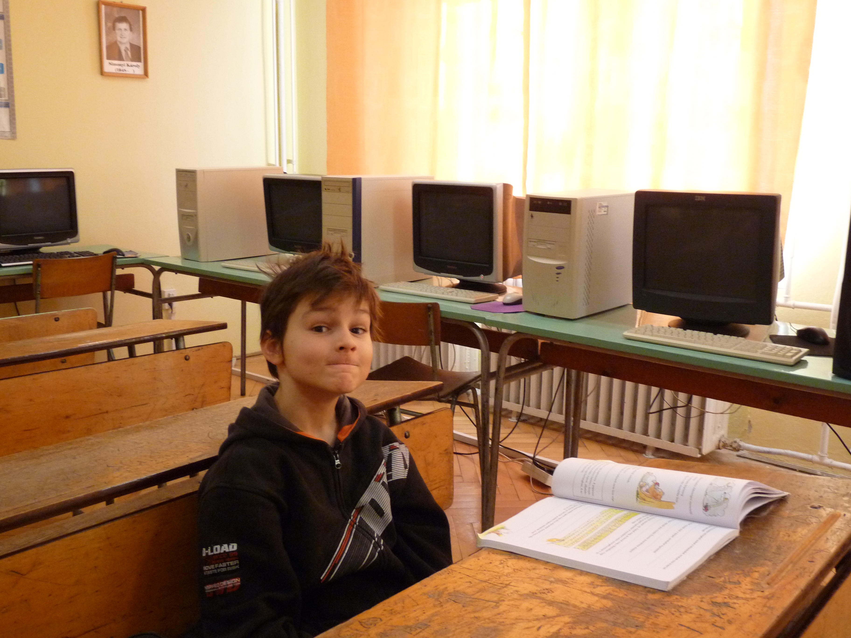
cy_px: 319
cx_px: 426
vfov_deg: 41.8
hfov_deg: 54.0
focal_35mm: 34
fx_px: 836
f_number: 3
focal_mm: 6
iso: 400
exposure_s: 1/80
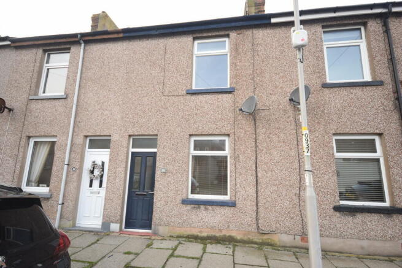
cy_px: 134
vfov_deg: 69.7
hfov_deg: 92.4
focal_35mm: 17
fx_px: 193
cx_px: 201
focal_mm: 11.5
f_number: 6.3
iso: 400
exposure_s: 1/160
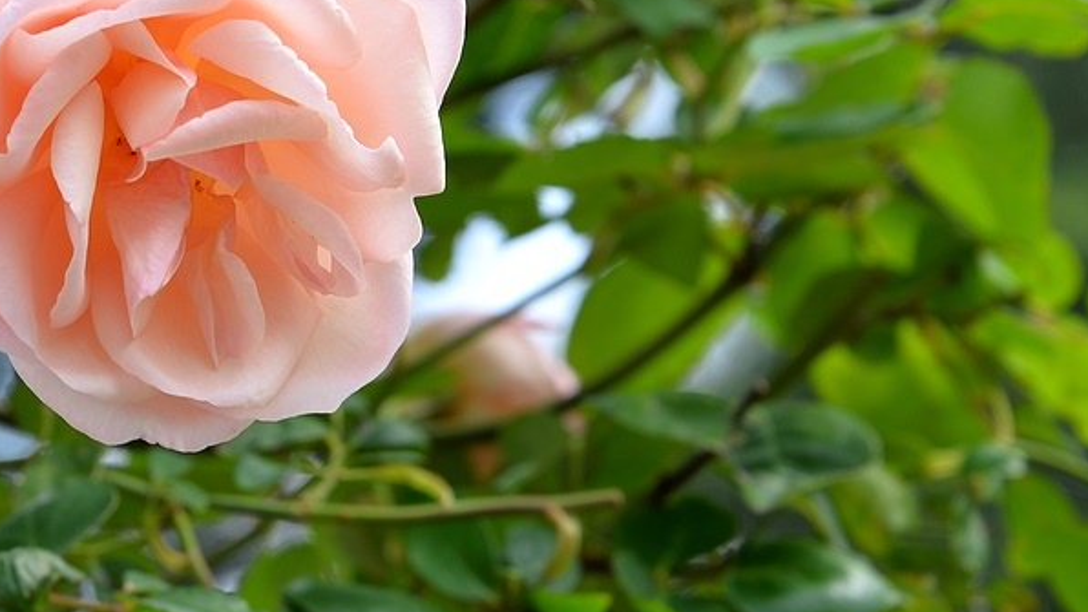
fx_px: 4413
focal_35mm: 153
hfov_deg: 14.0
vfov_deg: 7.9
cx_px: 234
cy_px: 114
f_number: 8
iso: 100
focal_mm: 85
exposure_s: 1/80
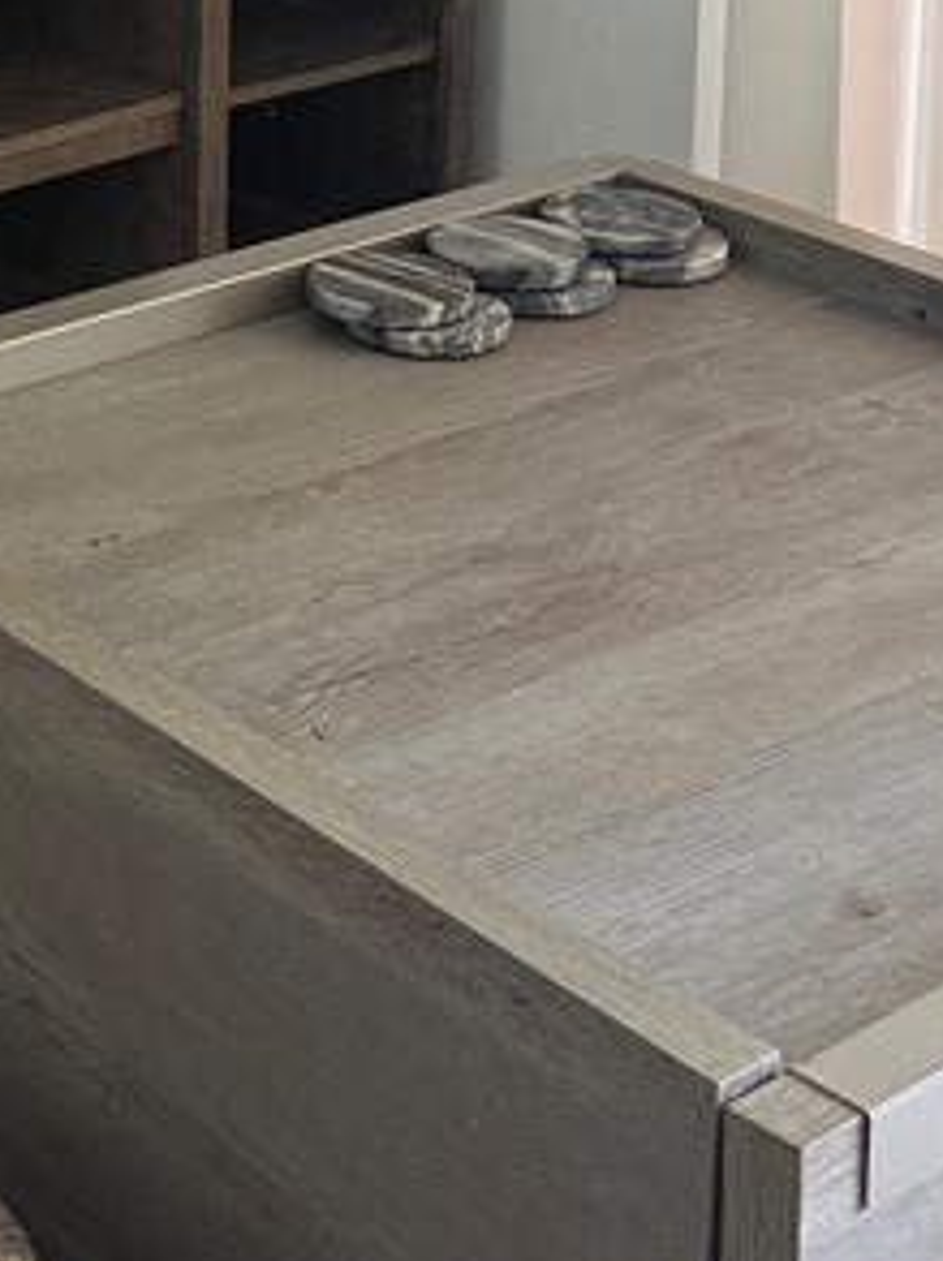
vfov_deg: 22.1
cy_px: -121
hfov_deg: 16.9
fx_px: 3058
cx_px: -108
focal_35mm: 84
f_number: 1.78
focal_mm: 6.76
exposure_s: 1/60
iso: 200
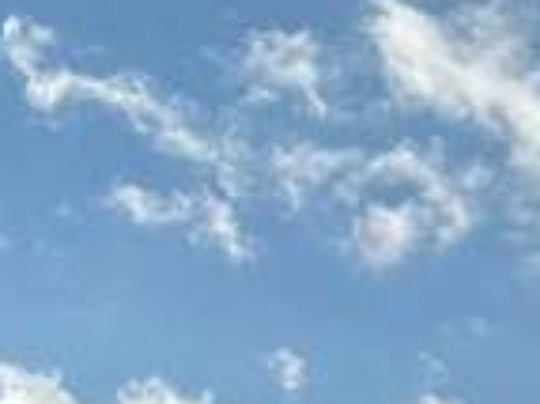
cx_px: -940
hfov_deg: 9.6
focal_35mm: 172
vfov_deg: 8.0
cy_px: 921
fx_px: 2681
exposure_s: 1/4975
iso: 80
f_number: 1.78
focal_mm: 6.76
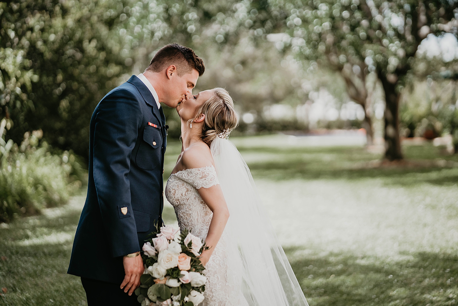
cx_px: 229
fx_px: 1081
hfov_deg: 23.9
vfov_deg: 16.1
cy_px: 153
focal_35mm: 85
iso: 200
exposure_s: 1/1600
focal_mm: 85
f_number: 1.8
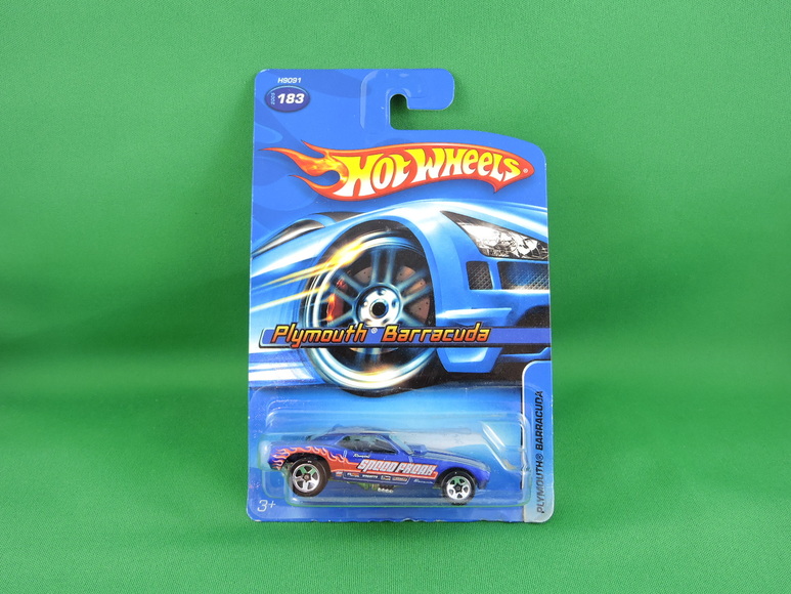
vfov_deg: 46.8
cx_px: 396
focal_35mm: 30
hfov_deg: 60.0
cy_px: 297
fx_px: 686
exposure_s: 1/30
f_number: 3.5
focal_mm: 5.4
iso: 140
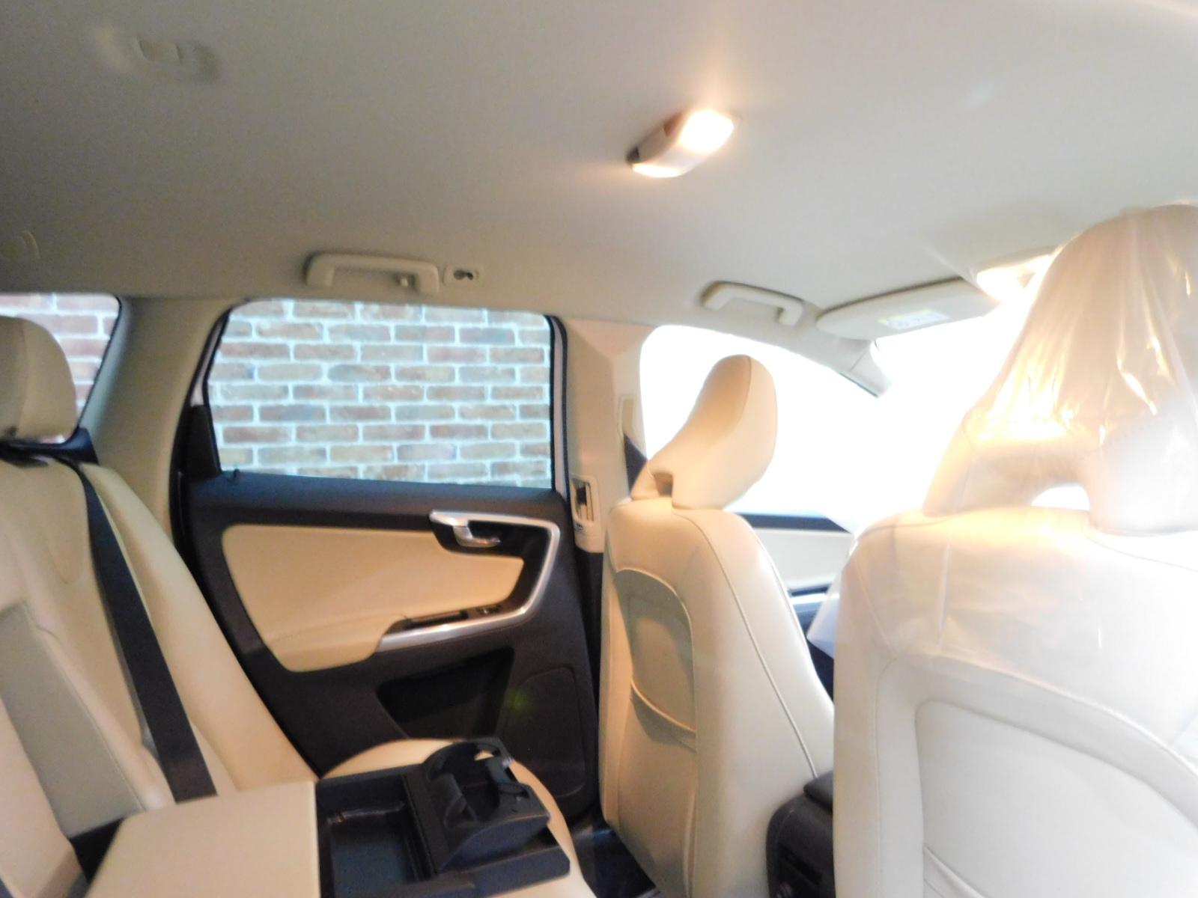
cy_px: 449
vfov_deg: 58.9
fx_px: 796
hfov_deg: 73.9
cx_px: 599
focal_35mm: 23
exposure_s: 1/6
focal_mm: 4
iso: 800
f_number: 3
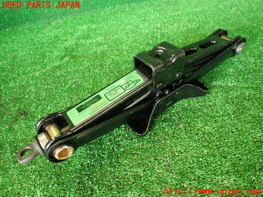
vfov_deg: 54.9
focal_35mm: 25
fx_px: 190
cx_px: 132
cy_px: 98
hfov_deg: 69.4
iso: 200
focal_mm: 4.5
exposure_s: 1/50
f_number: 2
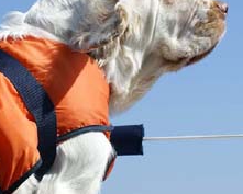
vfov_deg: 10.1
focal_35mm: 153
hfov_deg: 12.6
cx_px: 54
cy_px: 78
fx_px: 1101
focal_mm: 30
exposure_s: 1/250
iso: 100
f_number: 9
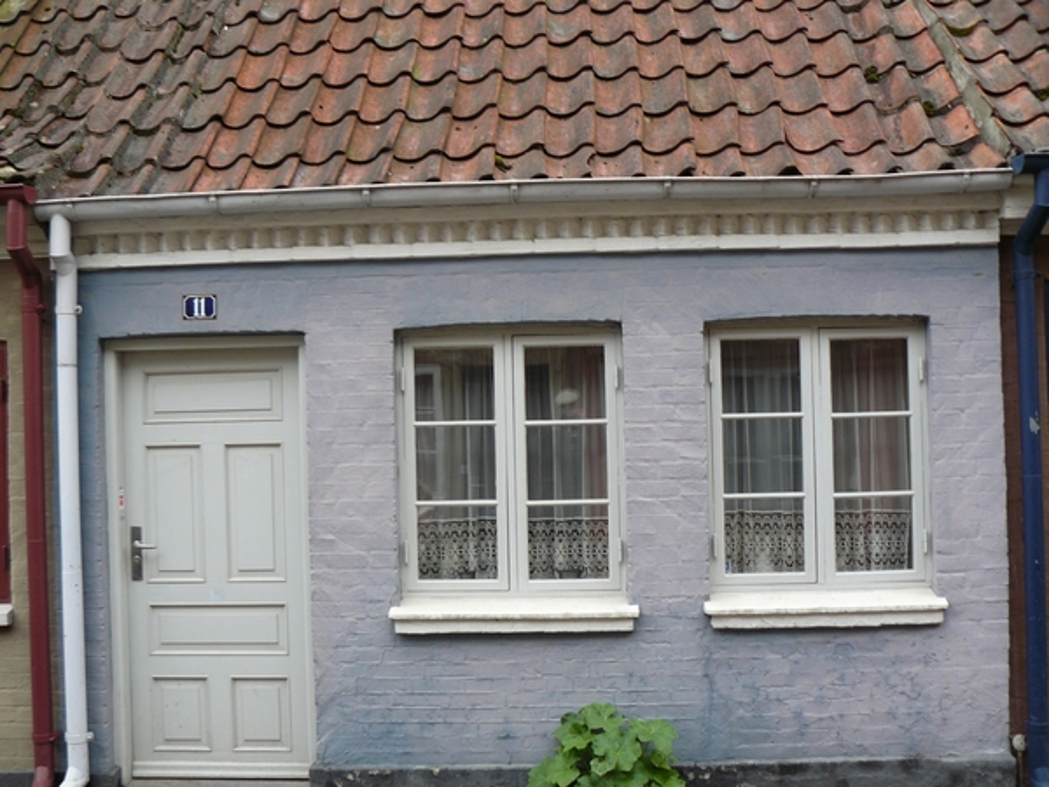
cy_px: 394
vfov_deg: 39.7
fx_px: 1091
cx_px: 524
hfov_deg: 51.4
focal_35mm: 36
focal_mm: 6
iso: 100
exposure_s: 1/80
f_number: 2.8
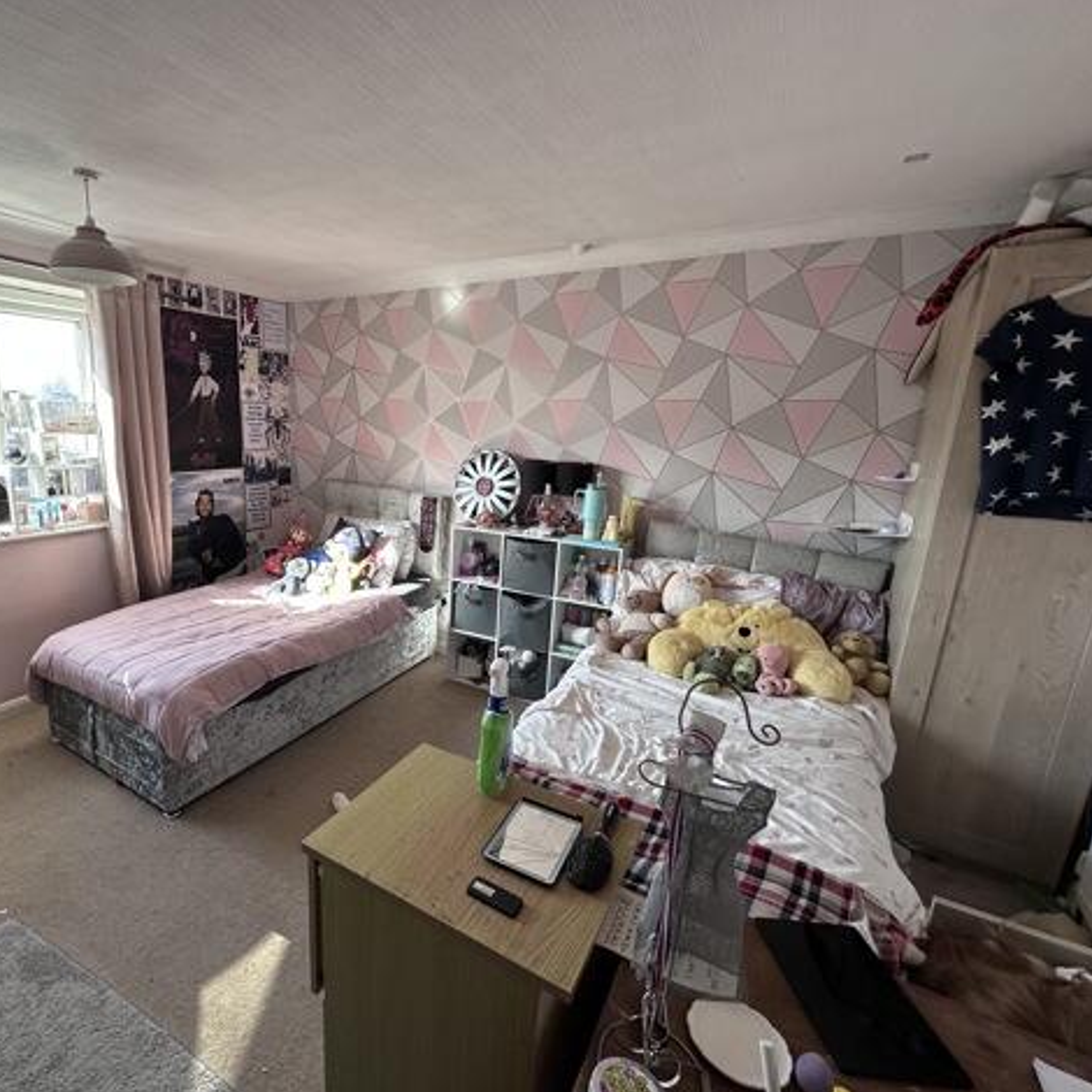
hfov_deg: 82.2
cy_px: 539
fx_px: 607
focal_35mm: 17
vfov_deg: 84.0
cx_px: 401
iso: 80
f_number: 2.2
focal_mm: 2.22
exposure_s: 1/99
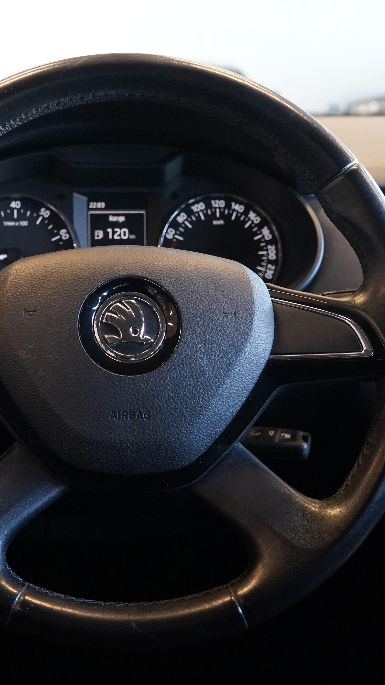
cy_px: 342
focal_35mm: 51
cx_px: 131
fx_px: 926
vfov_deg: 40.6
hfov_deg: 23.4
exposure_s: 1/50
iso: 4000
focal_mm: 32
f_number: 5.6
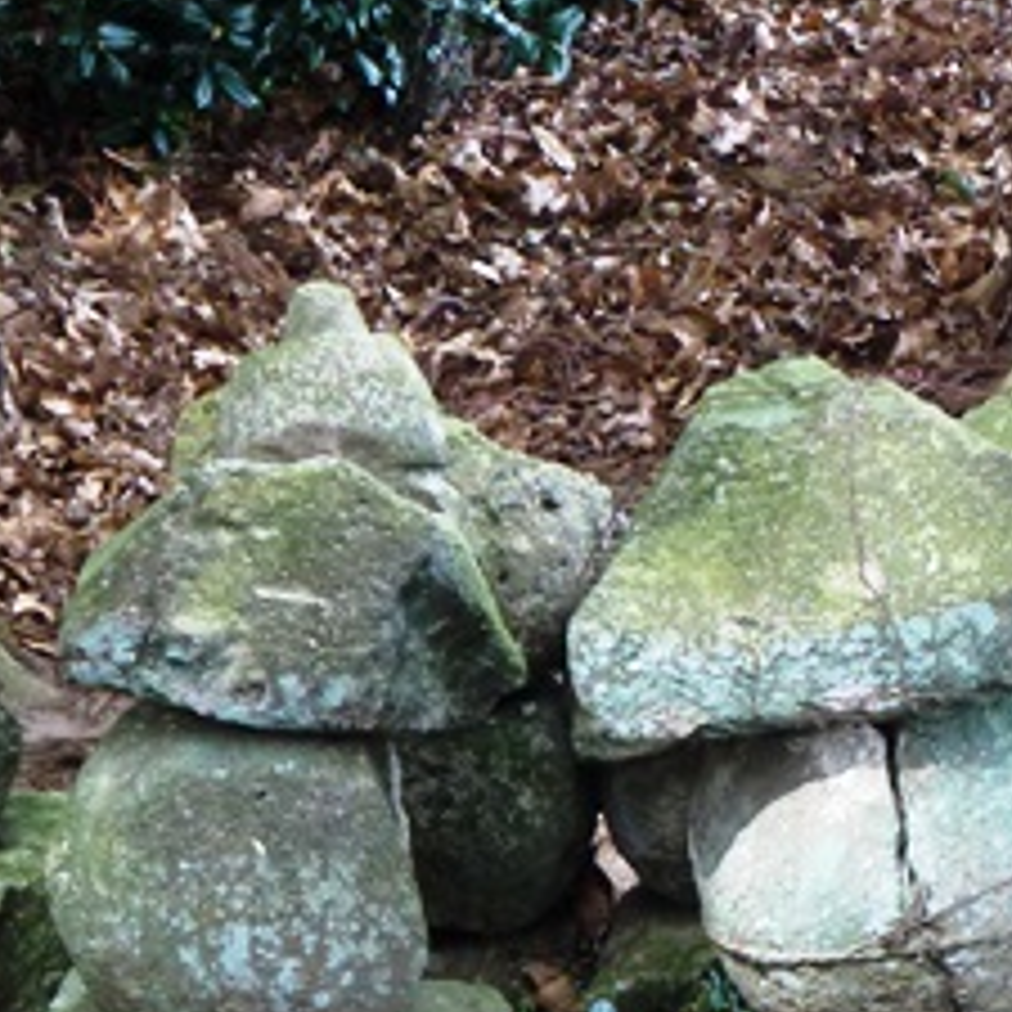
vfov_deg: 12.1
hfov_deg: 12.1
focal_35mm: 143
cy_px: 936
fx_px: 4730
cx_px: 850
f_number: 4.4
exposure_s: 1/80
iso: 320
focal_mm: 10.1
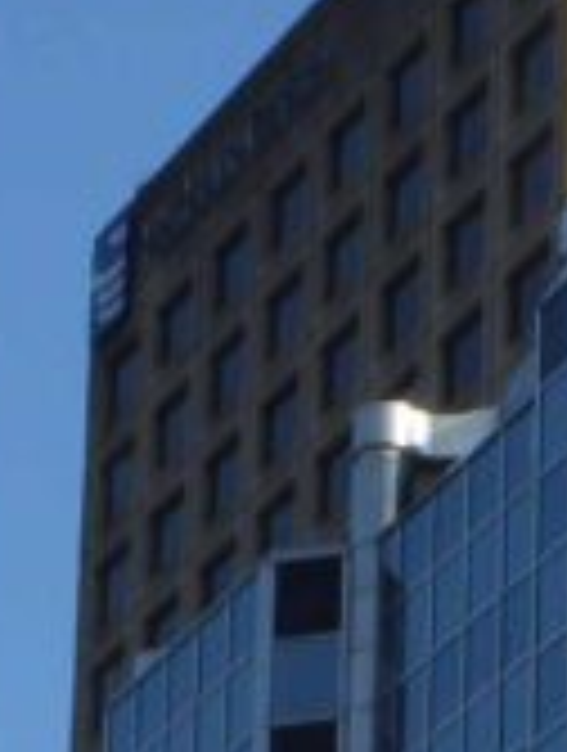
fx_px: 6919
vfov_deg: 6.2
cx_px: 868
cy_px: 729
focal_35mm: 318
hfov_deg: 4.7
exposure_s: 1/277
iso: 64
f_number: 6.3
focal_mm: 9.2
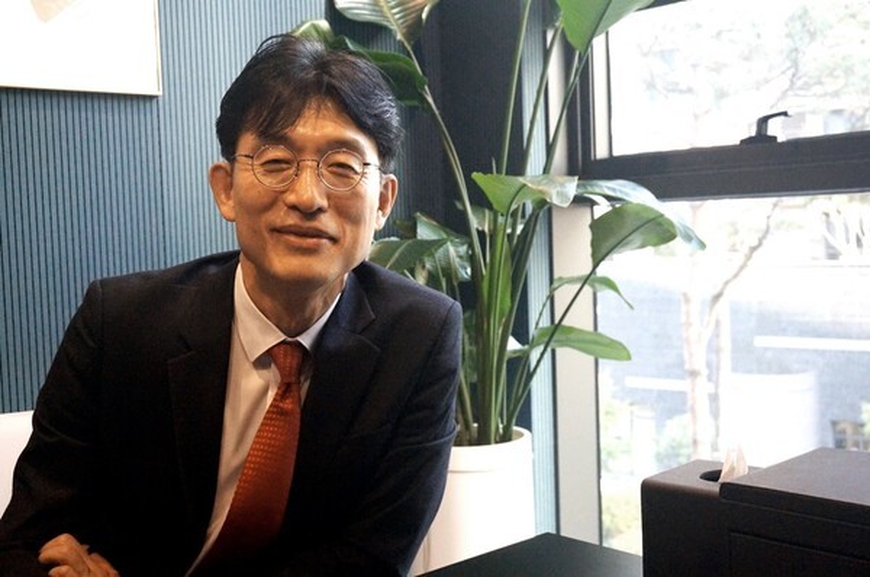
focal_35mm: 42
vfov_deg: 31.8
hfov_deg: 46.5
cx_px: 435
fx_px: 1013
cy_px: 288
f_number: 4.5
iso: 3200
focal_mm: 28
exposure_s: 1/160
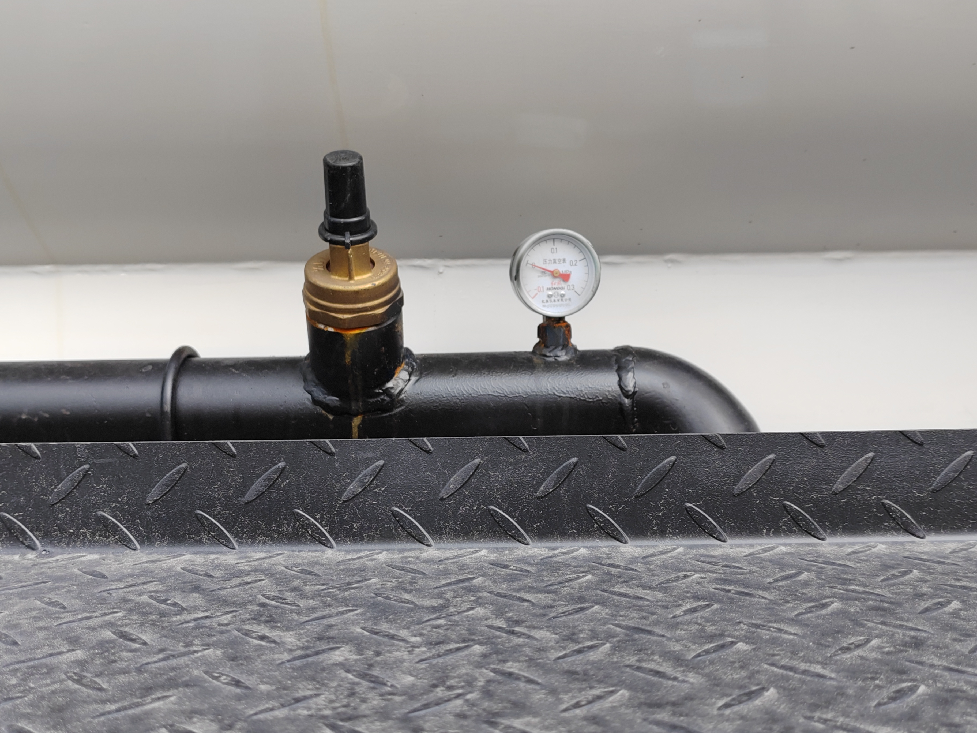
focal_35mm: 40
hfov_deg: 46.8
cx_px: 488
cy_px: 366
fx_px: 1129
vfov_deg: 36.0
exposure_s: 1/120
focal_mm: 6.14
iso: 50
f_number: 1.8
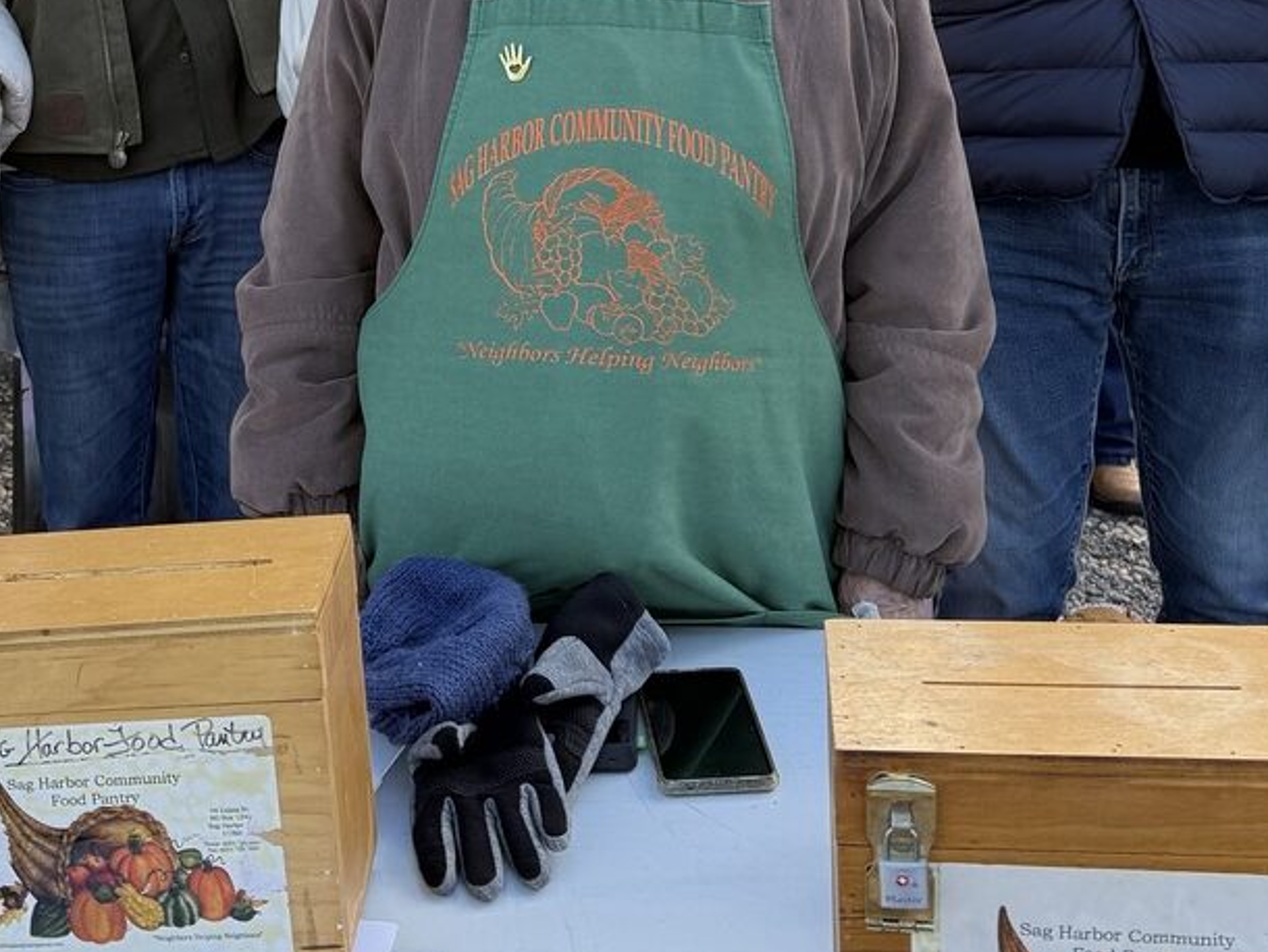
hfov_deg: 32.3
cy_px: -43
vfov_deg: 23.6
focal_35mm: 59
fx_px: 2162
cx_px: 395
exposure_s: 1/831
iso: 100
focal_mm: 6.76
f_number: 1.78
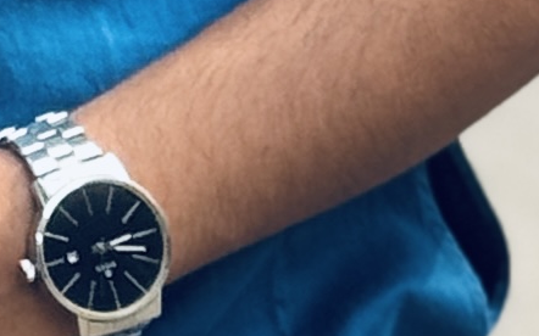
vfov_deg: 3.0
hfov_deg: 4.8
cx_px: -271
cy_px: -317
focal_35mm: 439
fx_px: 6447
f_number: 1.78
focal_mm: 6.76
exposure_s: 1/495
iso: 64
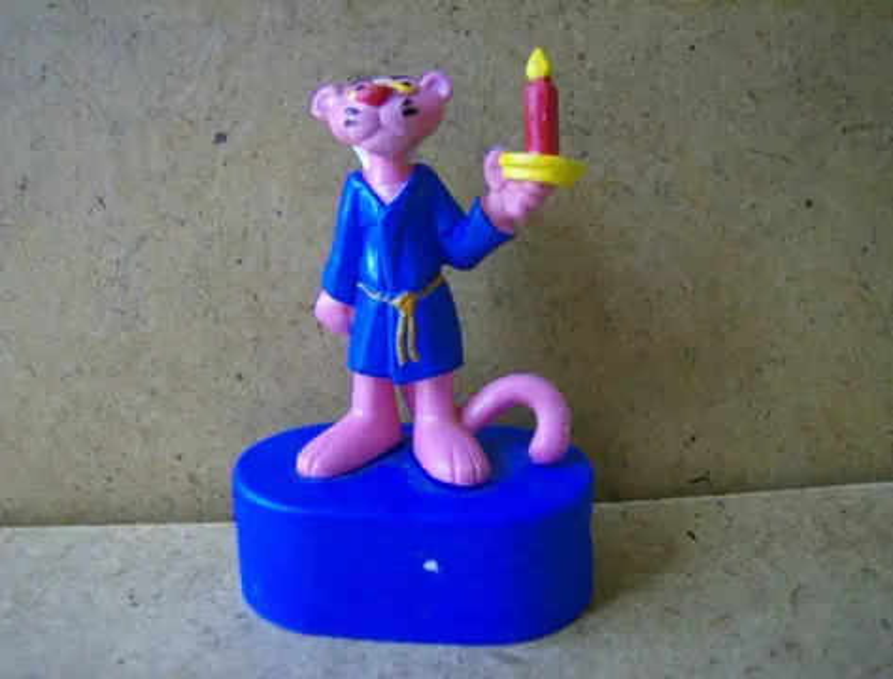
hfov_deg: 51.1
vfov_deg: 40.0
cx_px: 446
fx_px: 934
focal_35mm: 36
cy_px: 340
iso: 133
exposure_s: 1/64
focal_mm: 6
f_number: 2.8
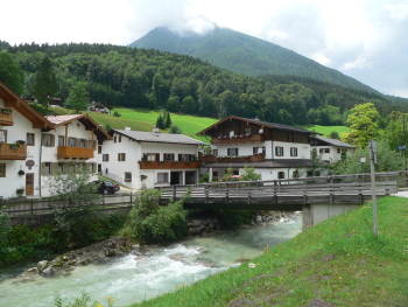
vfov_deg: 39.7
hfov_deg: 51.3
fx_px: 425
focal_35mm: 36
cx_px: 204
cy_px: 154
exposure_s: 1/400
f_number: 4
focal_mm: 6
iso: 80
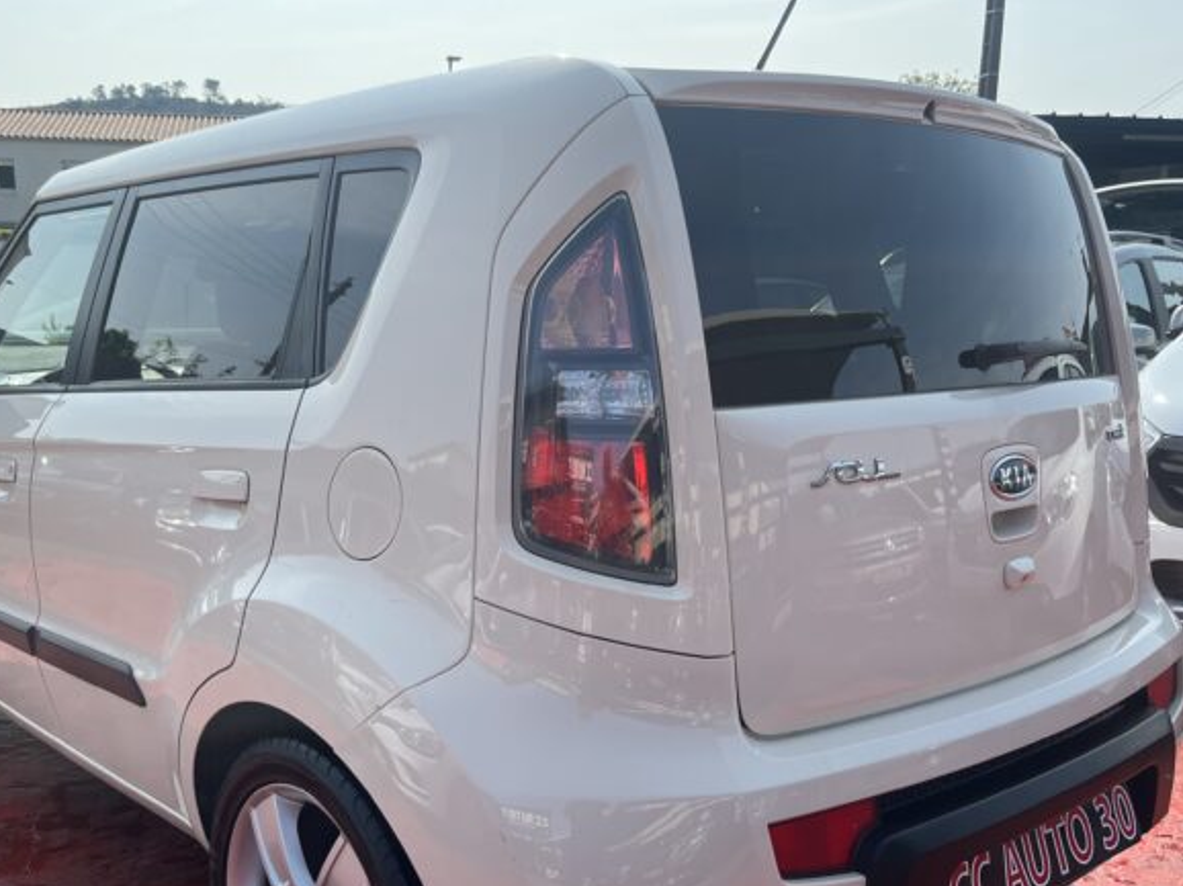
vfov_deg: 39.3
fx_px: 1230
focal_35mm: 36
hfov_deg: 51.2
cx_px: 499
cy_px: 559
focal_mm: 5.1
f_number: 1.6
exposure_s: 1/2137
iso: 50
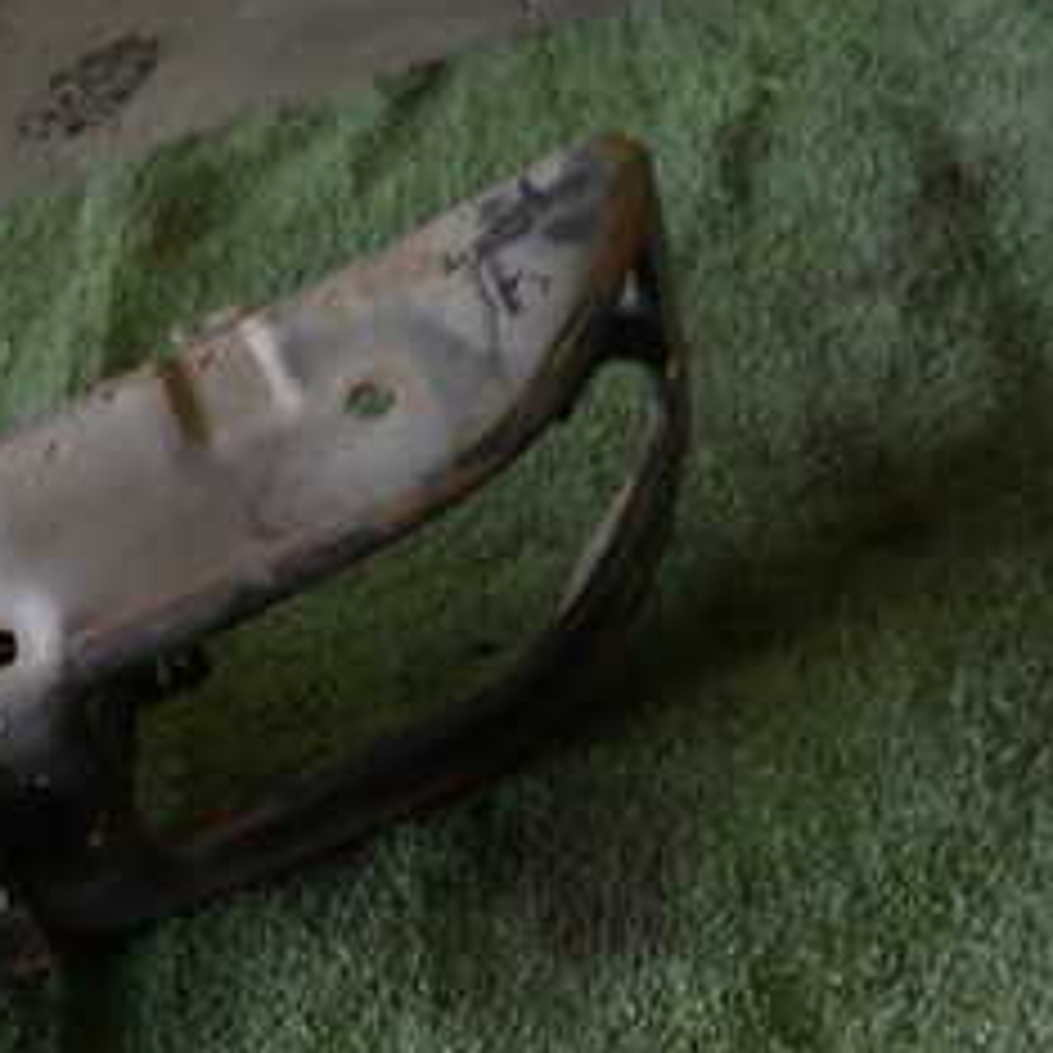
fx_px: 2340
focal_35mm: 68
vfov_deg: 25.3
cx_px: -220
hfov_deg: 23.2
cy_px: 670
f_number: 2.3
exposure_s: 1/40
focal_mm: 5.4
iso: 200
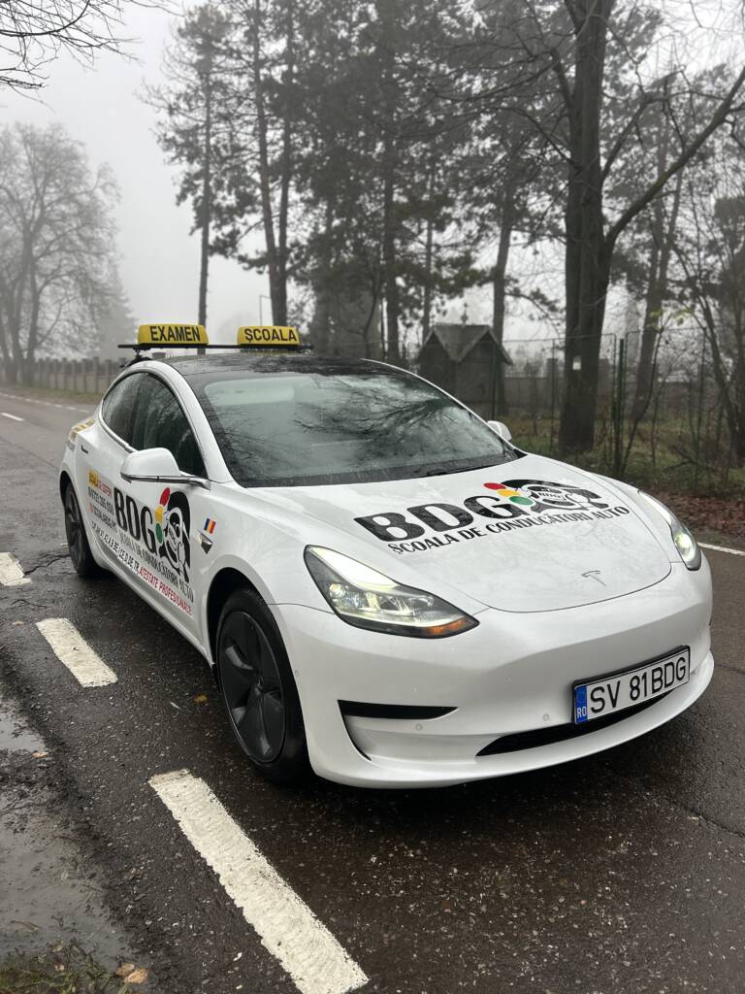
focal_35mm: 26
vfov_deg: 67.3
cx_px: 372
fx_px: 746
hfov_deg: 53.1
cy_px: 497
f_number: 1.5
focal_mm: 5.7
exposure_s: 1/145
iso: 32
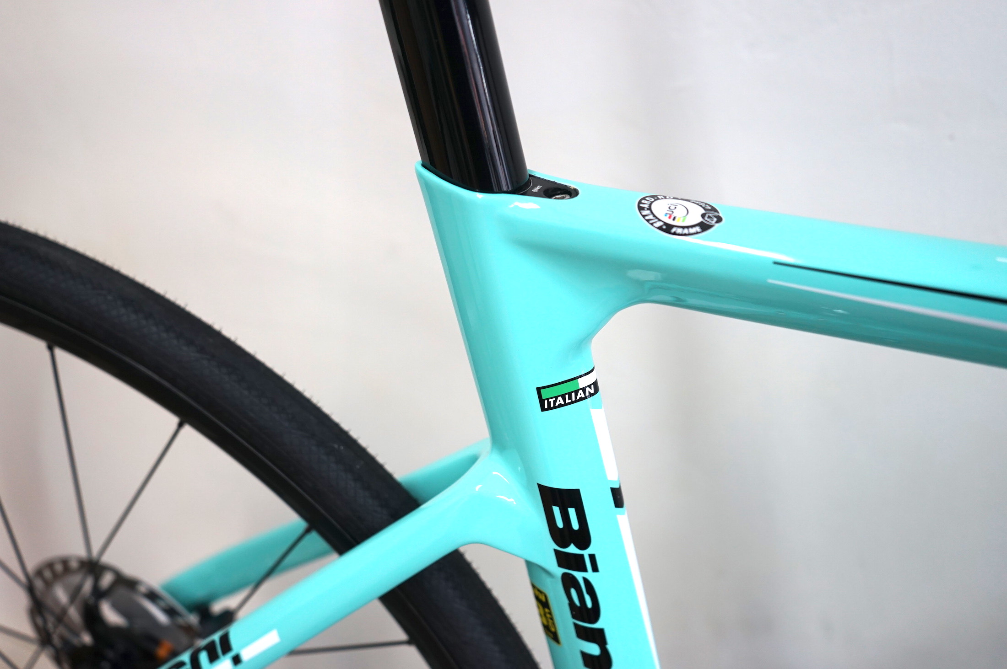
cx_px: 504
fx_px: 1034
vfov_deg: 35.9
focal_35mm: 37
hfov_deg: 51.9
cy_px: 334
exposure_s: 1/60
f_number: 4
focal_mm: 37
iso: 500
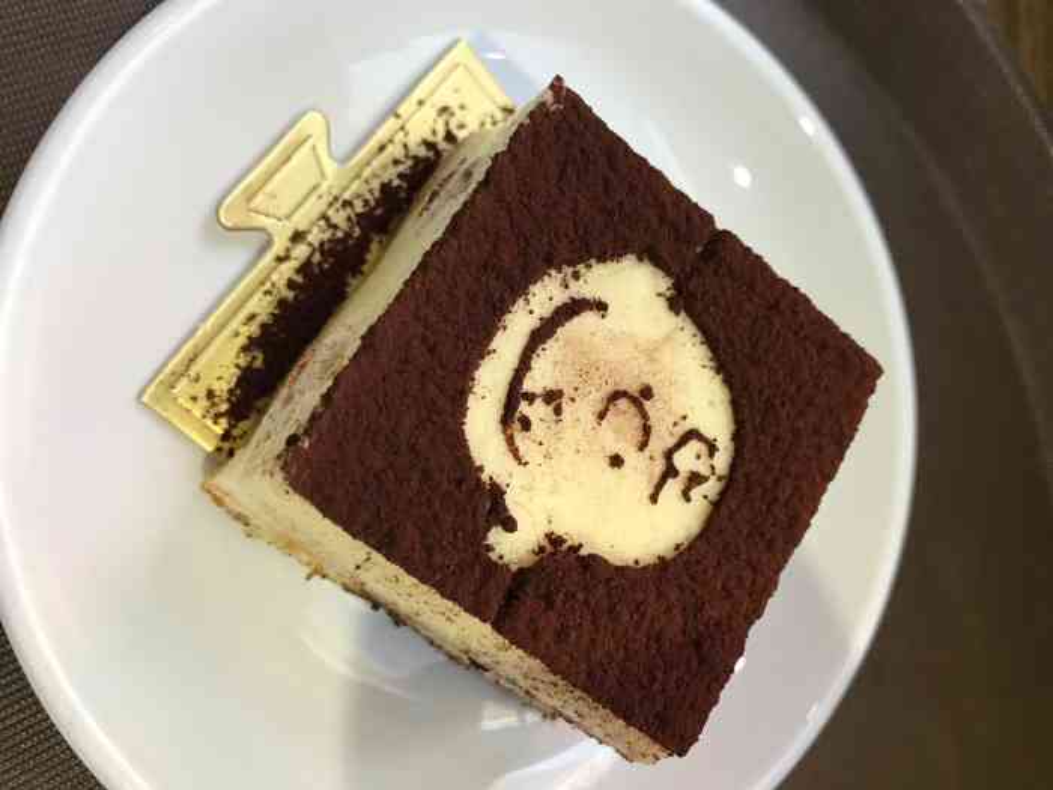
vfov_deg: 49.7
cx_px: 526
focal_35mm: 28
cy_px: 395
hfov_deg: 63.4
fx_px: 852
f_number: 1.8
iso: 25
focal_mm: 3.99
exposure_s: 1/33
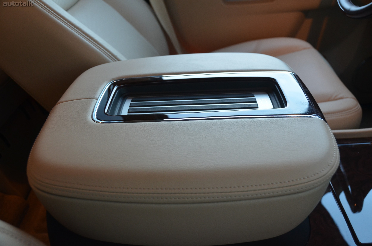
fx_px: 340
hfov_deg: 57.3
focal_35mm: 33
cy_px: 123
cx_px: 186
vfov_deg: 39.8
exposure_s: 1/60
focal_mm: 22
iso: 800
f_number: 3.8
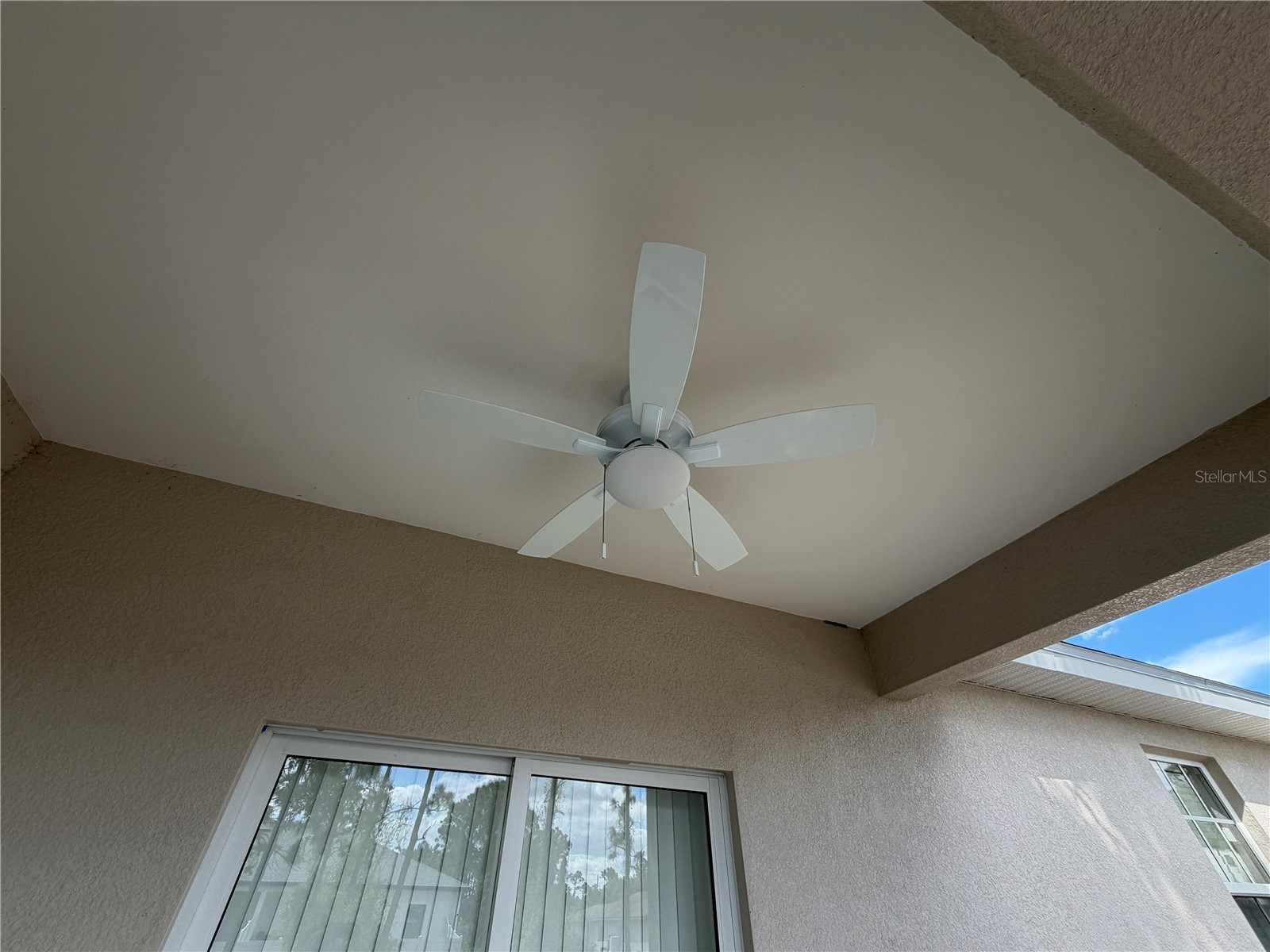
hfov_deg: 102.1
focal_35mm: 14
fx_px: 514
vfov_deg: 85.7
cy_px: 476
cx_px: 635
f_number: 2.2
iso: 50
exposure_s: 1/405
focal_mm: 2.22
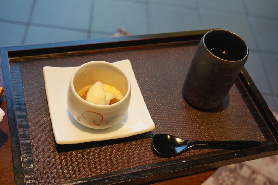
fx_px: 348
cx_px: 139
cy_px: 92
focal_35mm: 45
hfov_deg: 43.6
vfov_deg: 29.9
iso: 800
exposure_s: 1/60
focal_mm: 30
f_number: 5
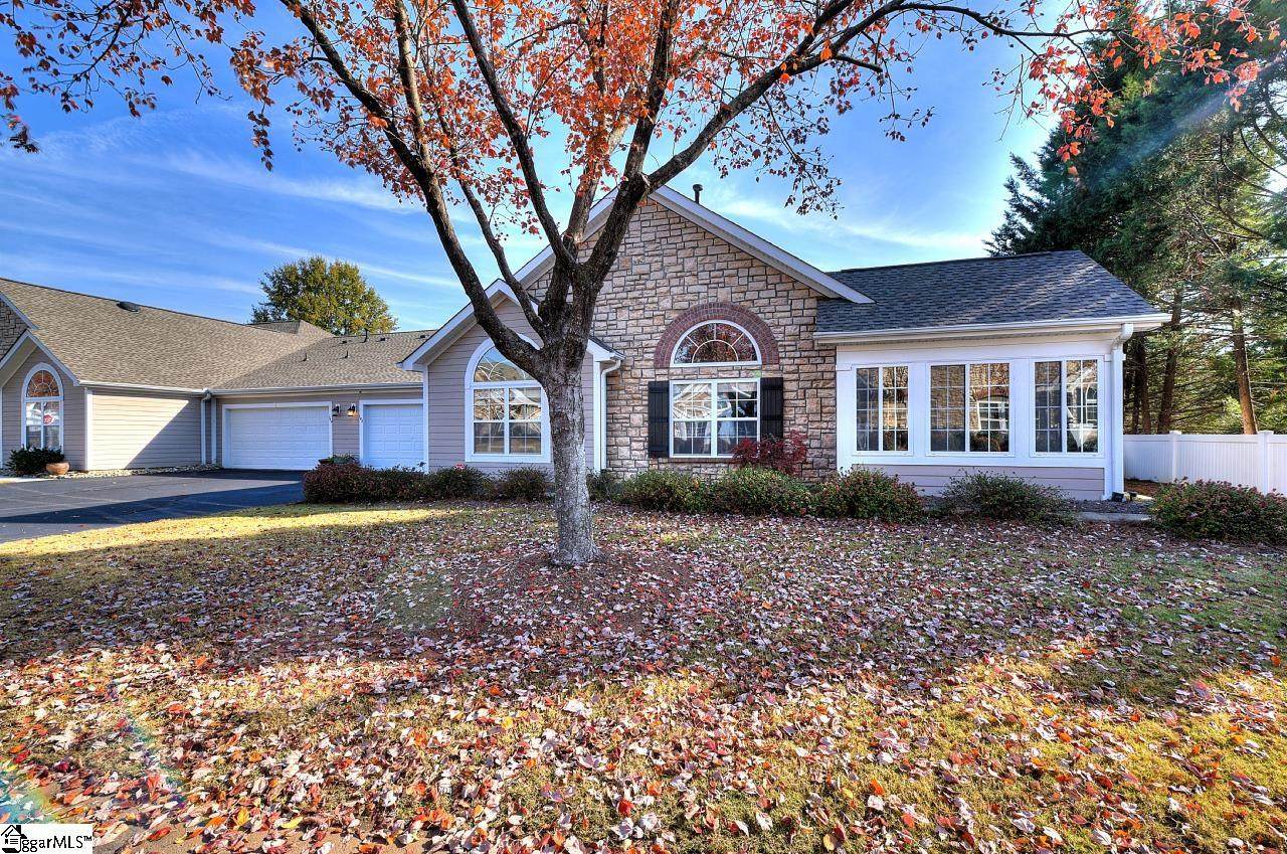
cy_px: 427
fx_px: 535
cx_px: 644
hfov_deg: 100.5
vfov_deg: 77.1
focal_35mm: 15
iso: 400
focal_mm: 15
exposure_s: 1/125
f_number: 11
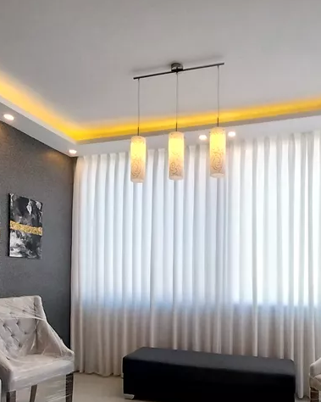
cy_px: 269
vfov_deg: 66.2
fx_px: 297
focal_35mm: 25
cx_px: 204
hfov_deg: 56.0
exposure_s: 1/100
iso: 80
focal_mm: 1.3
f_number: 2.2
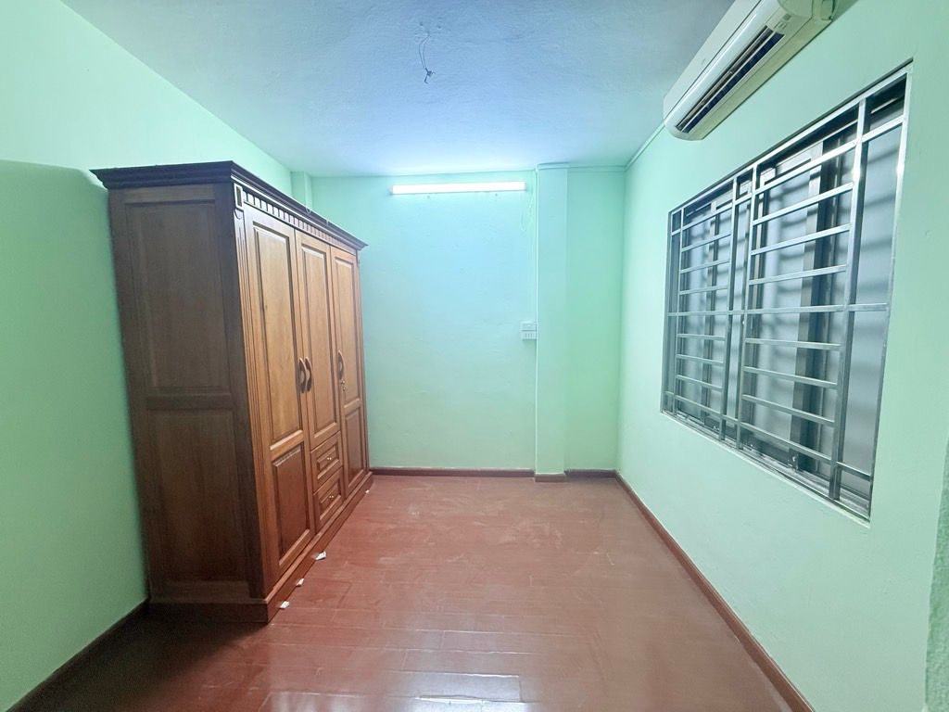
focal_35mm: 14
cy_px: 356
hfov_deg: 102.1
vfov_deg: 85.7
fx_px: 384
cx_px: 474
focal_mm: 2.22
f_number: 2.2
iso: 320
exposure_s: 1/100
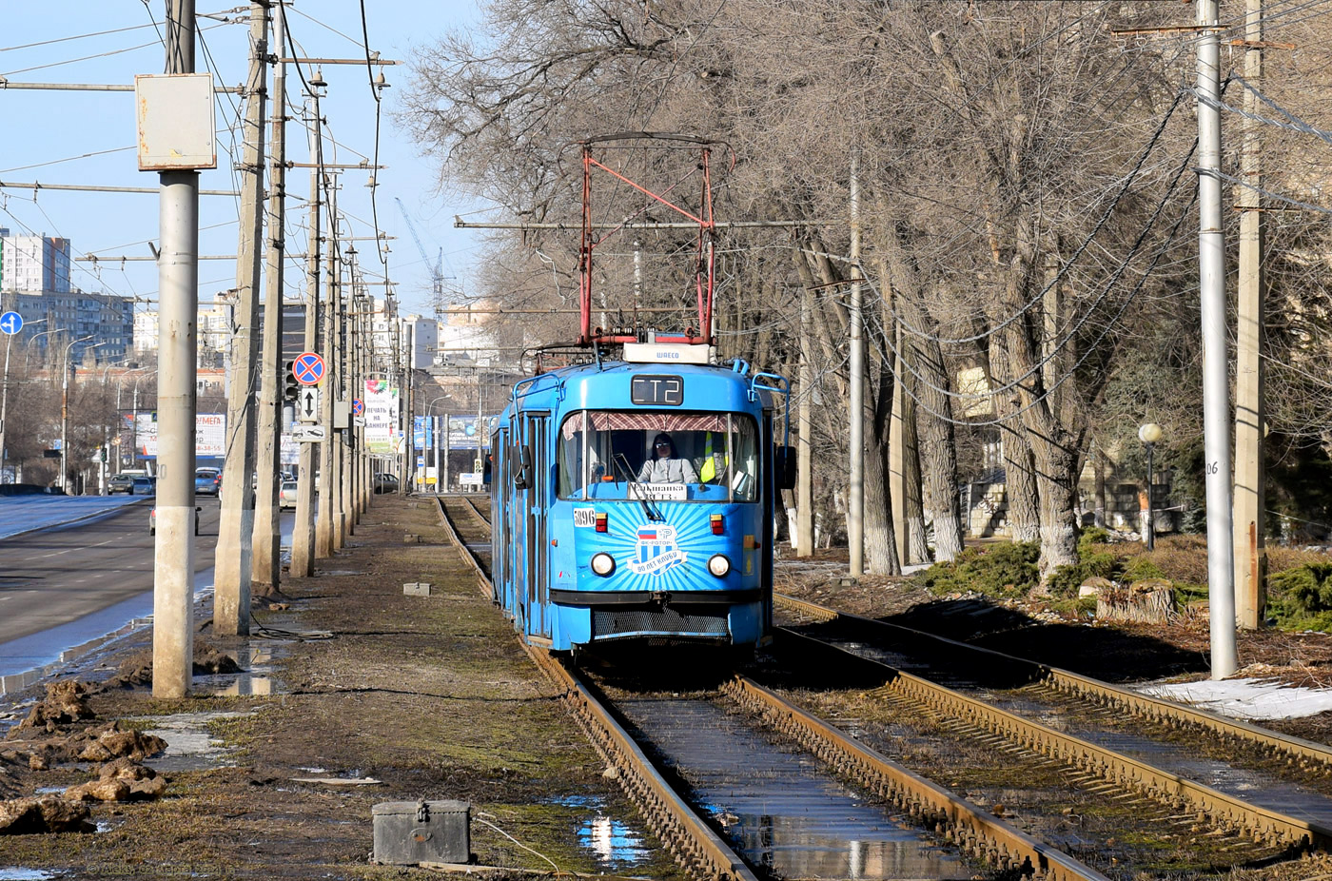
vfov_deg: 13.7
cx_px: 666
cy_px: 440
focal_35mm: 99
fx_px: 3654
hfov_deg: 20.7
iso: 200
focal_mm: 66
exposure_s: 1/640
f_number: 9
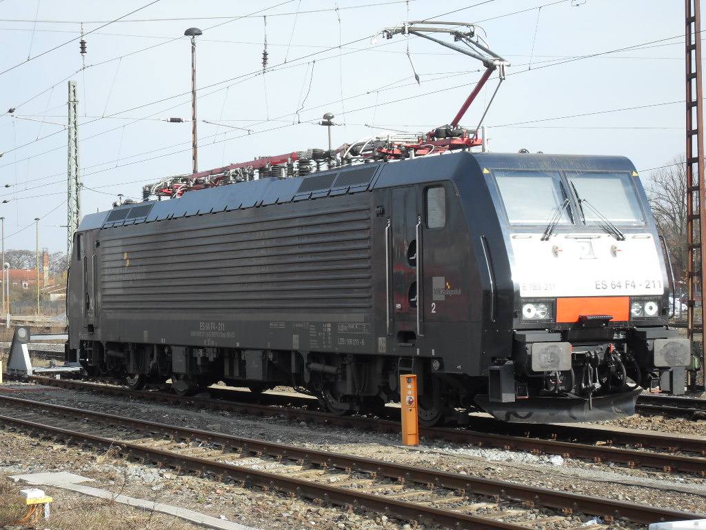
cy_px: 265
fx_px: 1815
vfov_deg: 16.6
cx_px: 353
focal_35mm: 89
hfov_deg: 22.0
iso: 80
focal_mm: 15.3
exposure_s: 1/250
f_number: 4.8
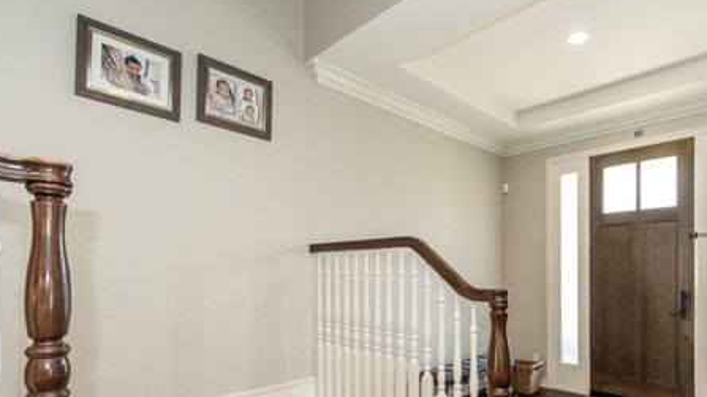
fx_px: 394
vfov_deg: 51.5
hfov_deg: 82.2
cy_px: 292
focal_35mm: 21
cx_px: 444
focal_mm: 14
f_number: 5
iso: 800
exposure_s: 1/100
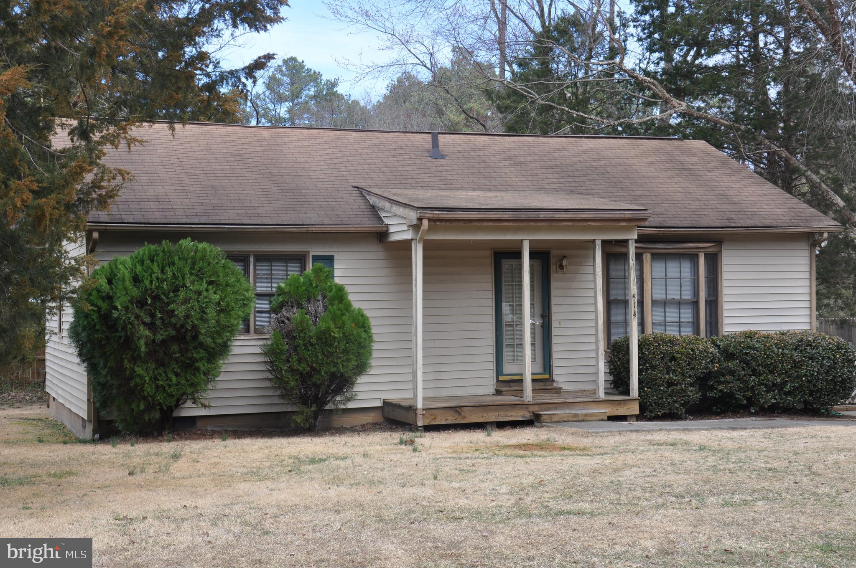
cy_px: 284
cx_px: 428
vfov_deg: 25.7
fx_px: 1247
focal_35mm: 52
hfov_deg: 37.9
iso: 200
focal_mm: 35
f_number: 10
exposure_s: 1/100
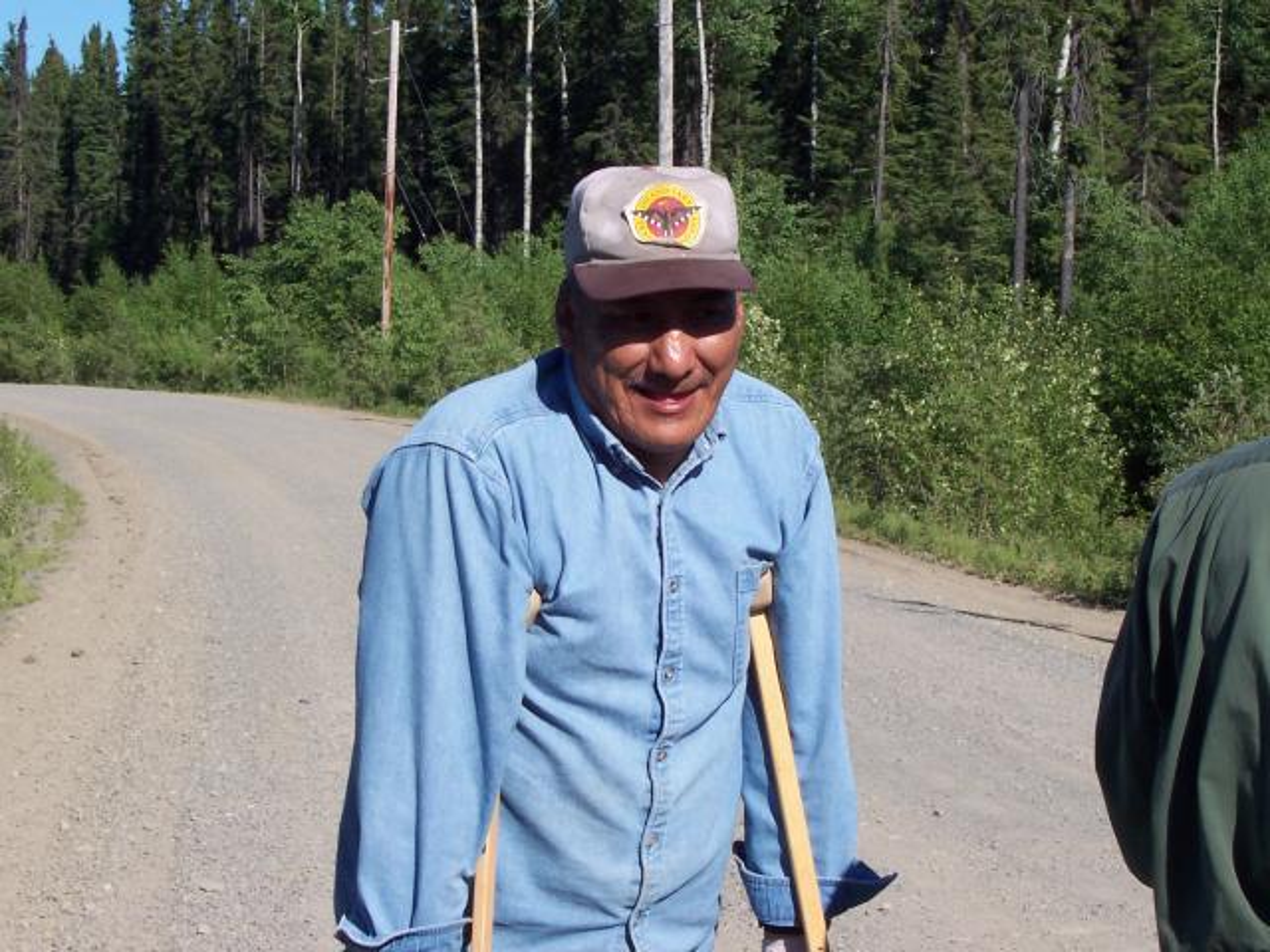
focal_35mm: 111
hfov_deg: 17.7
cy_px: 476
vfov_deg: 13.3
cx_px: 635
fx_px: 4072
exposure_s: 1/250
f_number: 9.5
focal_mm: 16.8
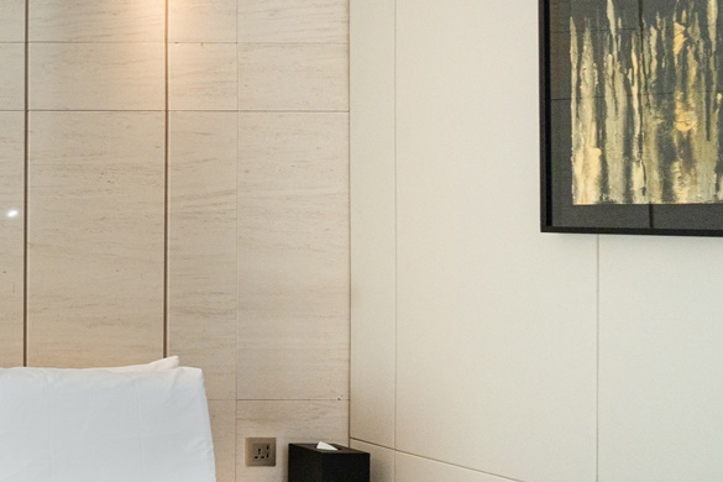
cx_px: -346
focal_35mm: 49
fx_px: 984
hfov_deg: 28.0
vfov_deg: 27.4
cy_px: 186
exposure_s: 1/200
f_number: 6.7
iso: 500
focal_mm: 14
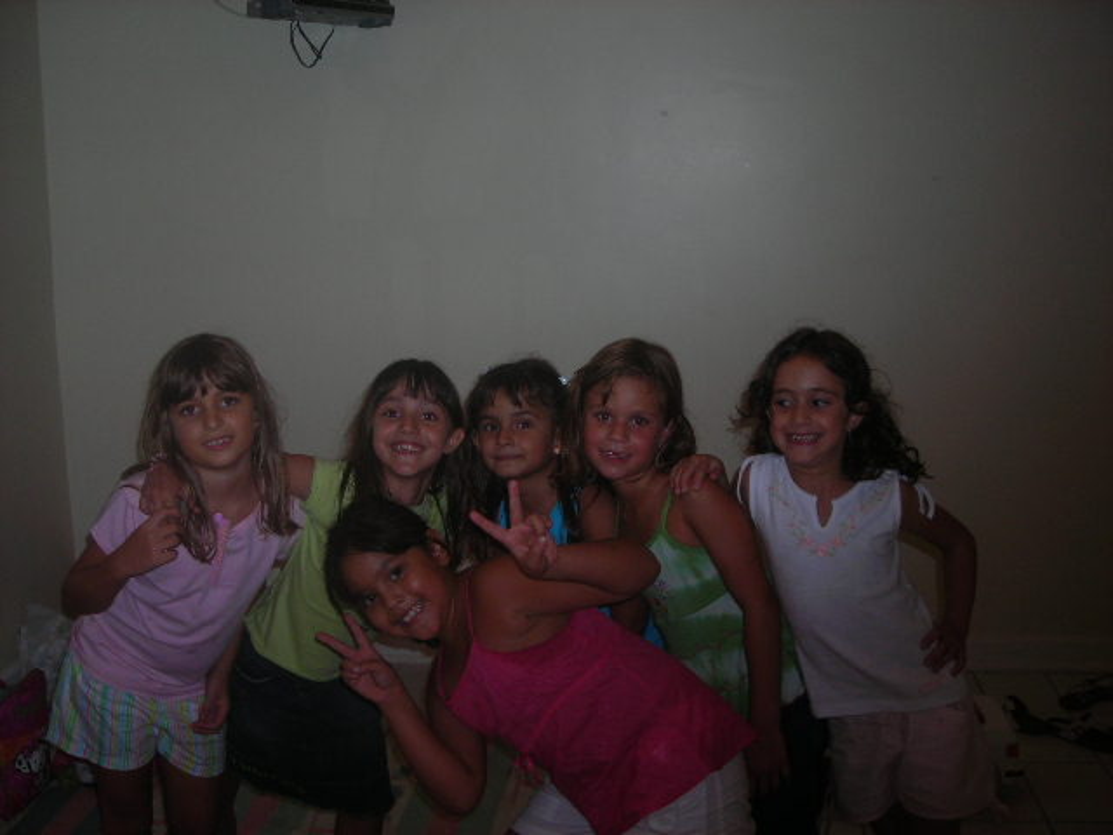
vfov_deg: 35.1
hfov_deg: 45.8
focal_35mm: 41
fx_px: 1318
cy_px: 418
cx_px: 556
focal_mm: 6.8
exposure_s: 1/60.1
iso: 77
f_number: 3.3
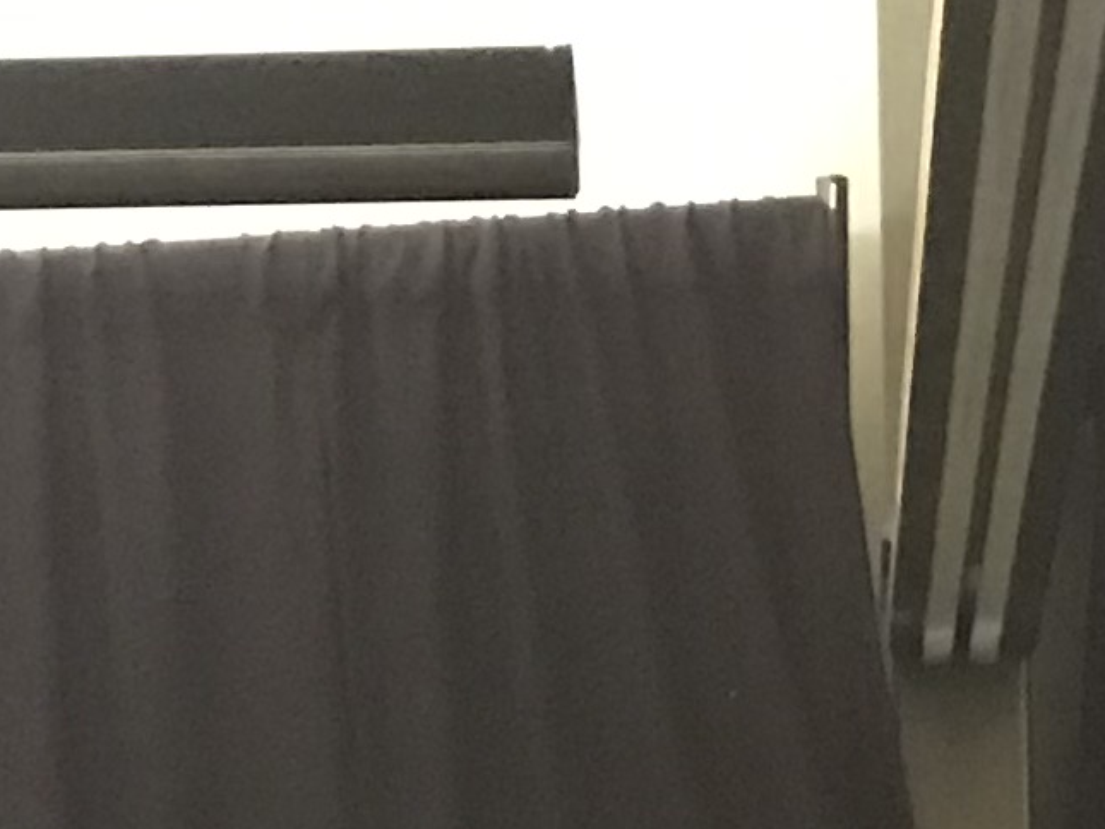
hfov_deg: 11.3
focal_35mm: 175
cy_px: 2309
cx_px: 858
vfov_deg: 7.6
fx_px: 5587
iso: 100
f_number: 1.8
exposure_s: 1/6
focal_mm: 3.99
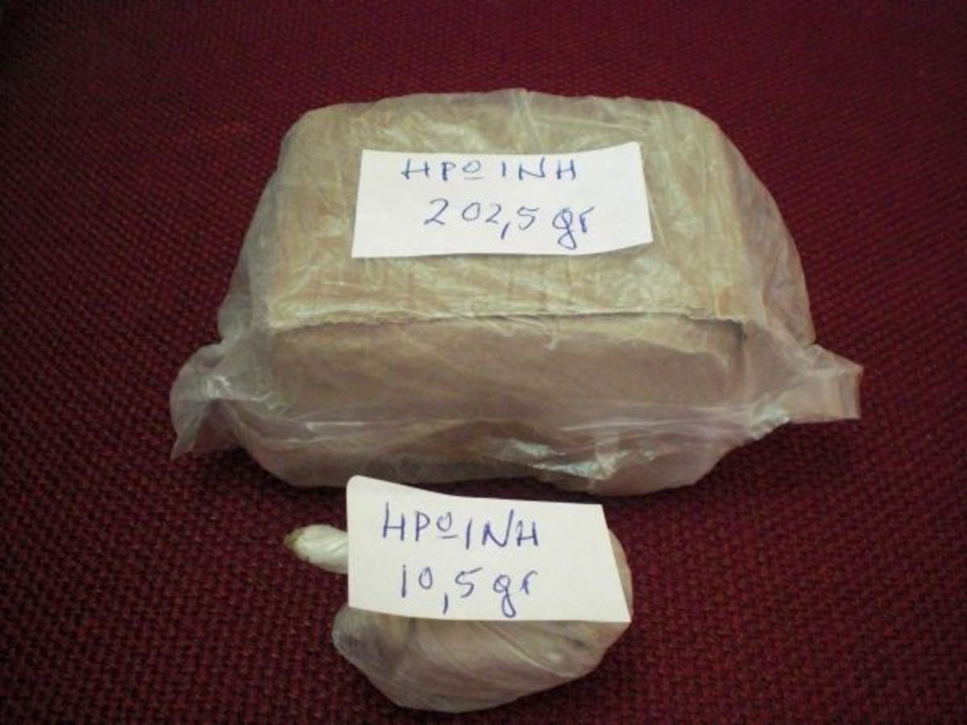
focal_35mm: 38
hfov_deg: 49.0
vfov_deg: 37.7
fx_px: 1062
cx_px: 484
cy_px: 362
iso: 800
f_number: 3.1
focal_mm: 6.3
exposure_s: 1/125
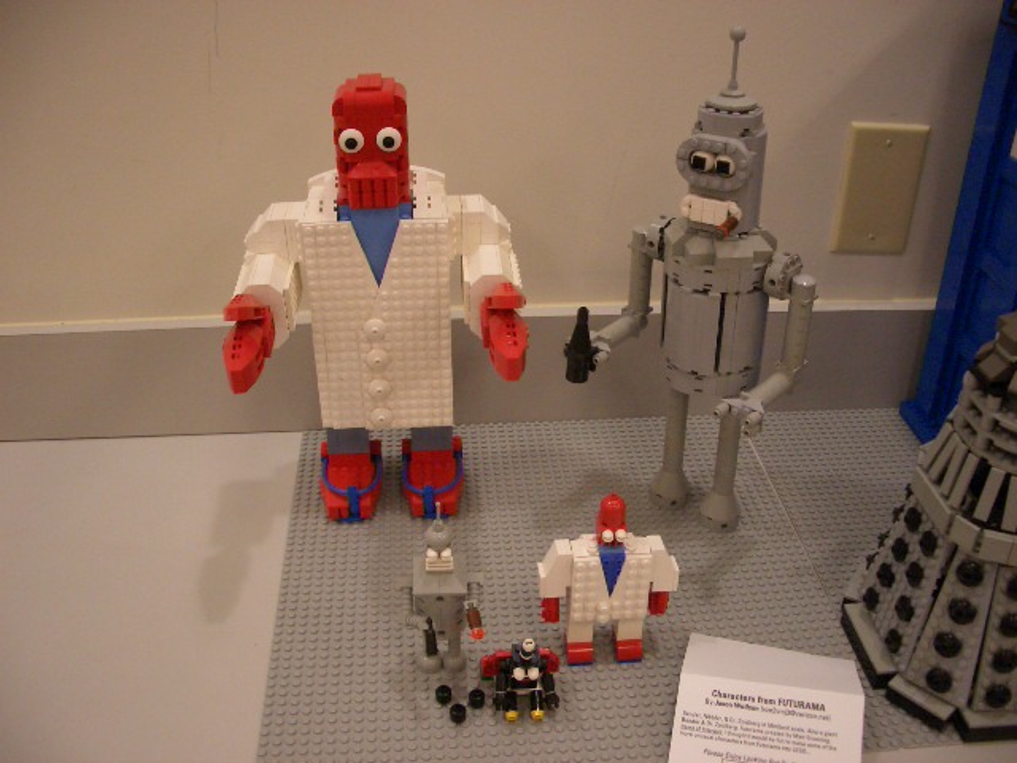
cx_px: 508
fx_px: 1028
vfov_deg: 40.7
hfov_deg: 52.6
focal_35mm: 35
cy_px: 382
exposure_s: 1/60
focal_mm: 5.8
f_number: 2.6
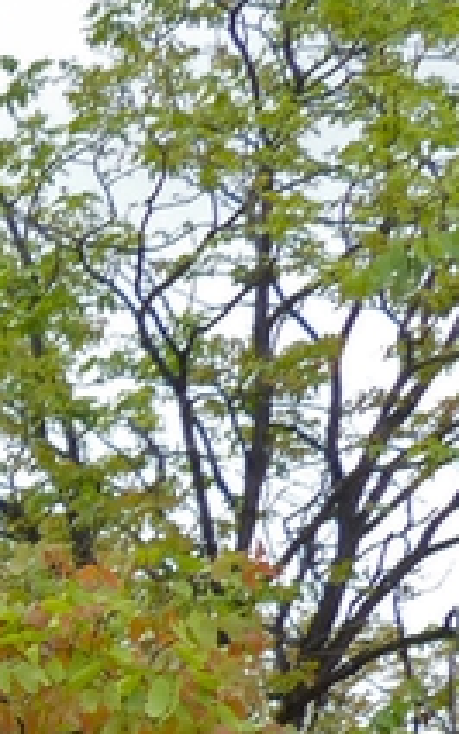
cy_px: 986
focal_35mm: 229
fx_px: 4586
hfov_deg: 5.5
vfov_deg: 9.0
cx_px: -808
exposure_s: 1/1000
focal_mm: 8.1
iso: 100
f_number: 2.8
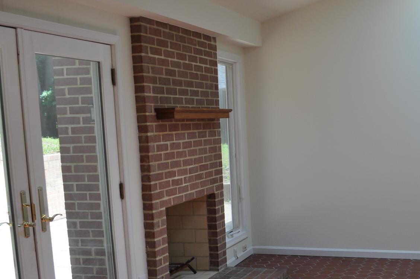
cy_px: 205
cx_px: 346
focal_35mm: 49
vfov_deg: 27.1
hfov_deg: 38.6
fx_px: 571
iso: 320
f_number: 5.6
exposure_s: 1/125
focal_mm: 18
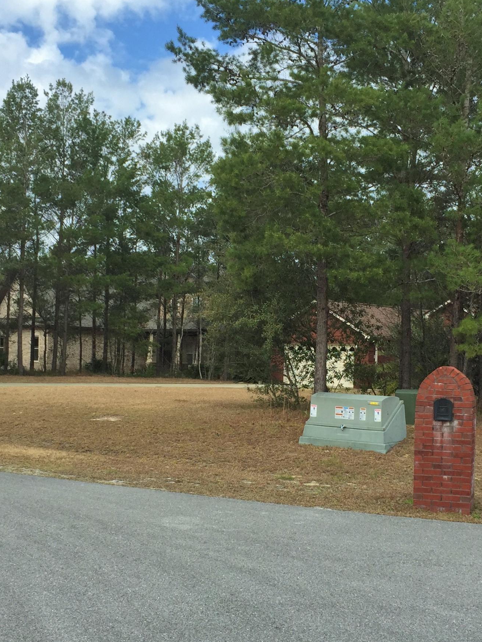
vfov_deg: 38.1
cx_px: 275
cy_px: 371
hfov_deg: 29.1
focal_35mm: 50
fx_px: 928
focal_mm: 4.15
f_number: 2.2
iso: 32
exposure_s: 1/1364
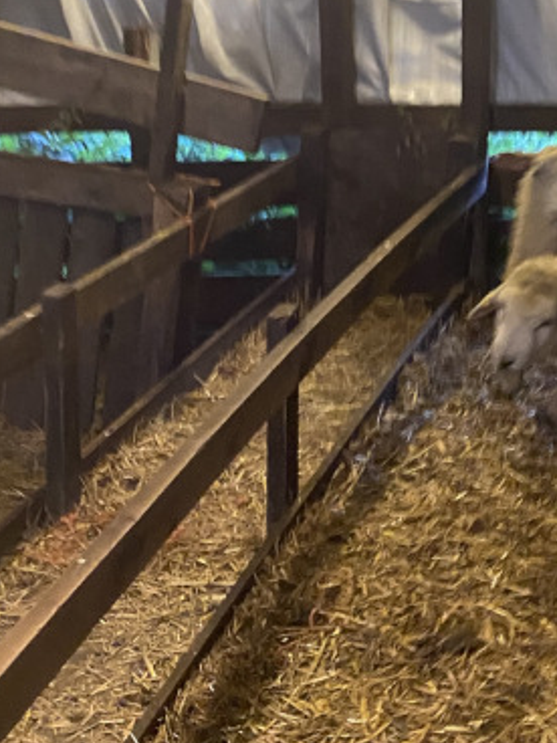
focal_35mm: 66
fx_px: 1416
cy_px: 173
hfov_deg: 21.4
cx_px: 569
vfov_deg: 28.9
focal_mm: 4.25
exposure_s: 1/25
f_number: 1.8
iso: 500
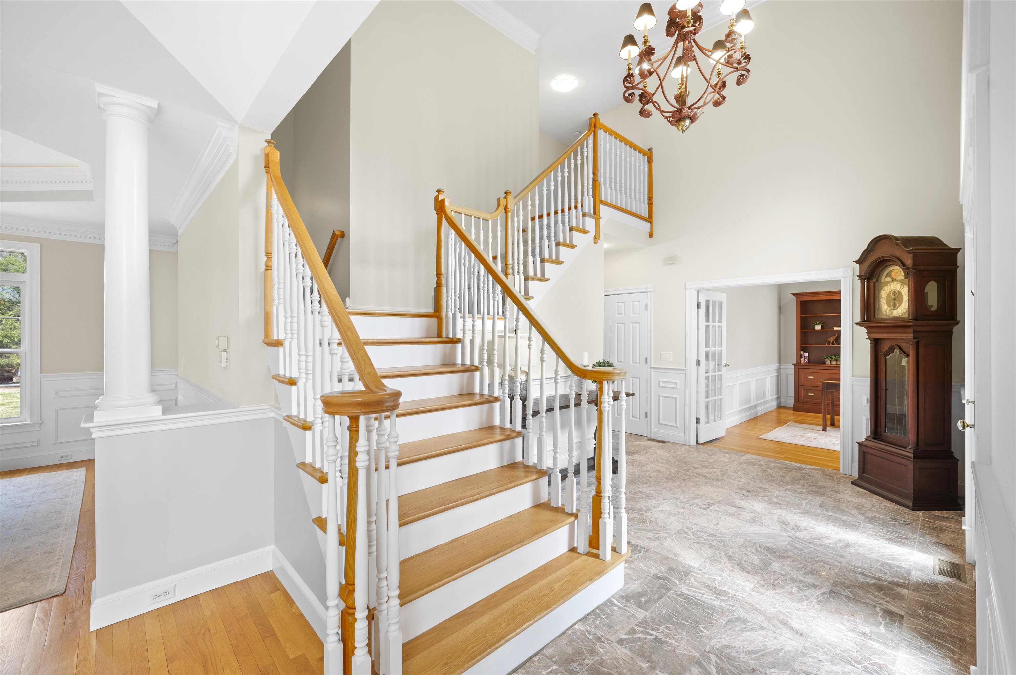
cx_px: 508
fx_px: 423
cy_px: 338
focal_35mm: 15
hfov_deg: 100.4
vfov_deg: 77.2
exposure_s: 1/2
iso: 250
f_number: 7.1
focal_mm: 15
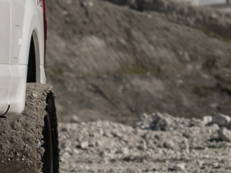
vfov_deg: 3.6
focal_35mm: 414
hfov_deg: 4.6
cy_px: 5
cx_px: -365
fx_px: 2764
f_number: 4.5
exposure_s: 1/640
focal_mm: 81
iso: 100
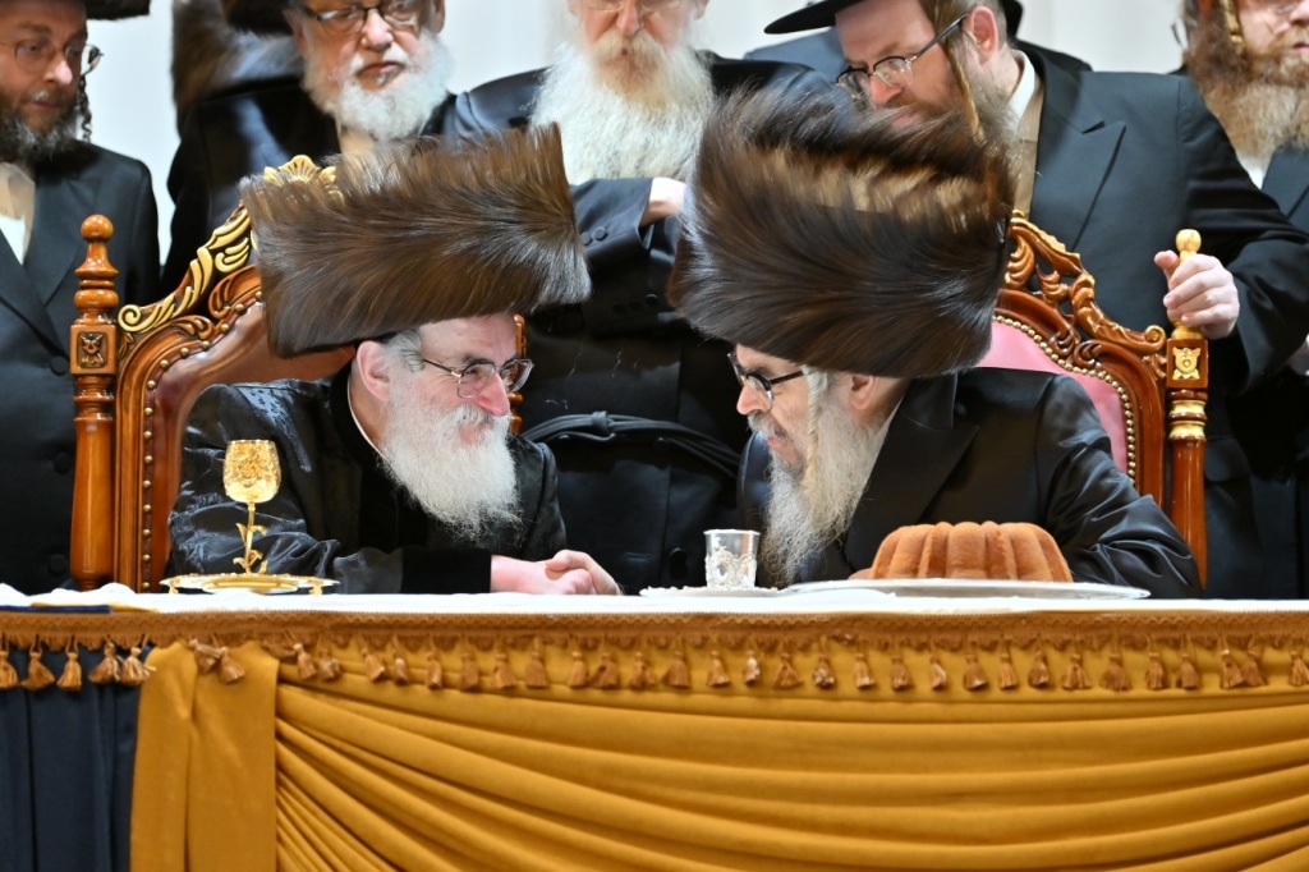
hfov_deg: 8.6
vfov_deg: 5.7
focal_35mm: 240
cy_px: 436
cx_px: 654
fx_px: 8723
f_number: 2.8
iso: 500
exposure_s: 1/160
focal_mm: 160
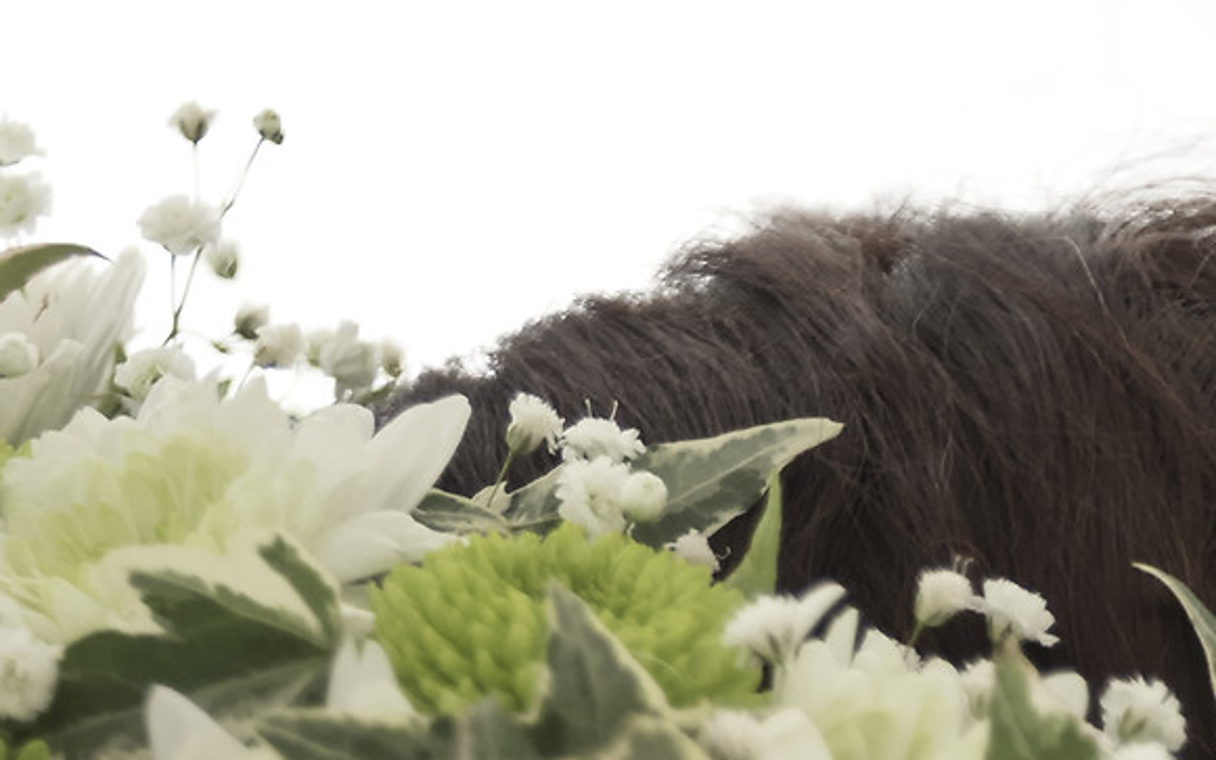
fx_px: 7820
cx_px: -213
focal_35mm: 236
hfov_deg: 8.8
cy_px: 2450
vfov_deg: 5.2
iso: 800
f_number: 2.8
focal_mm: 56
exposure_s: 1/160
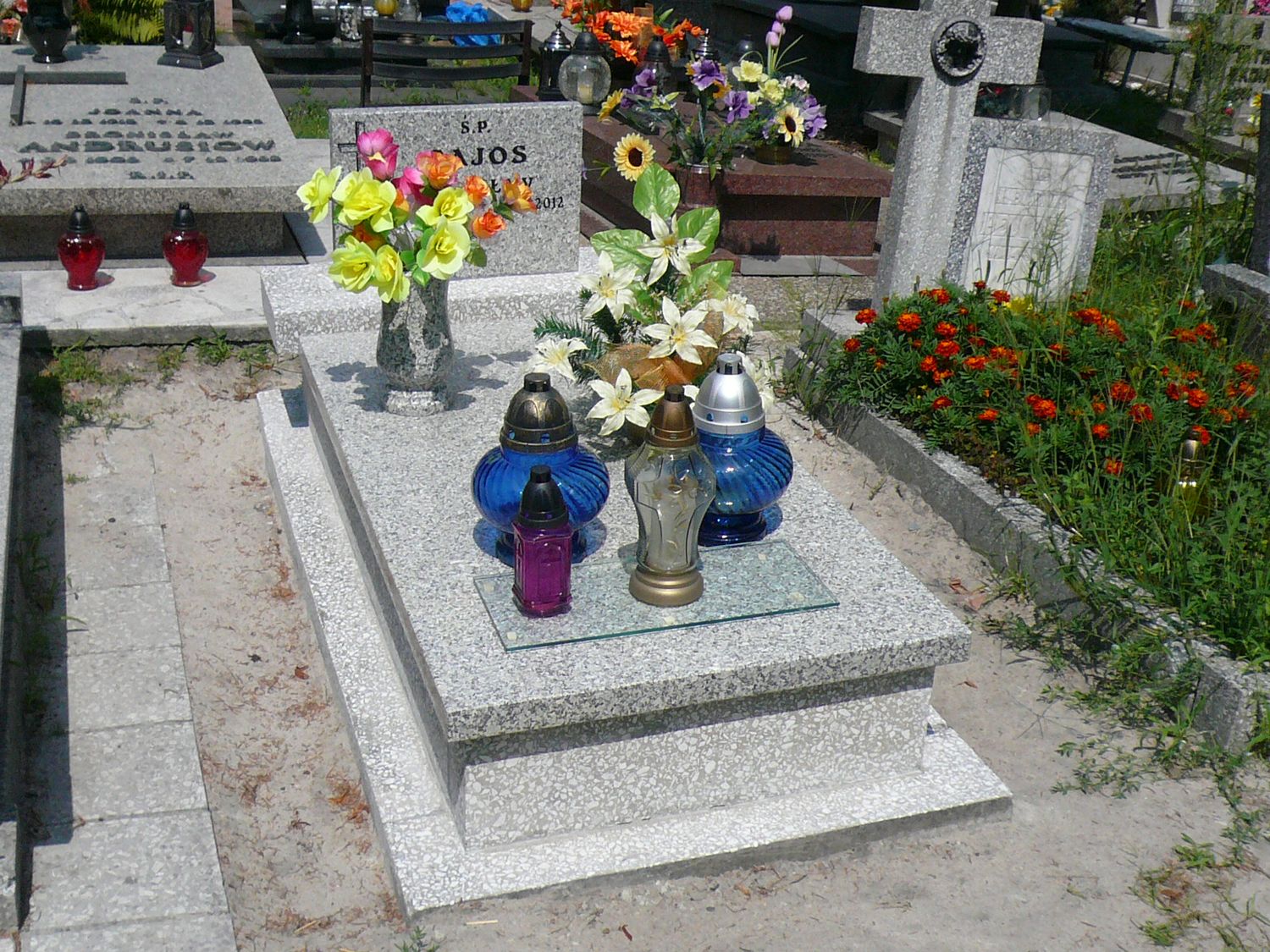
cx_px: 635
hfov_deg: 44.8
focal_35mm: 42
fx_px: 1541
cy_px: 476
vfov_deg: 34.3
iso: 100
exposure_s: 1/400
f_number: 8
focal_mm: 4.6
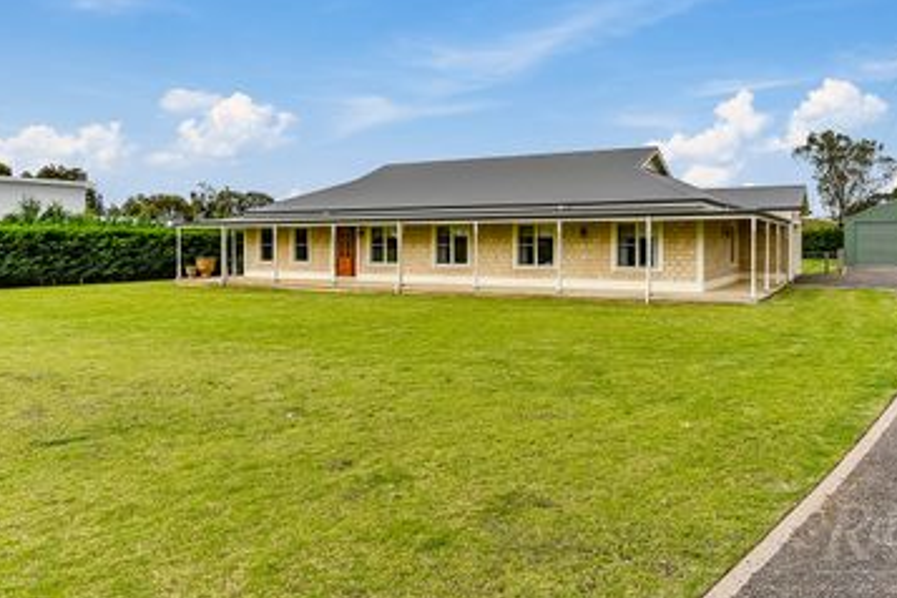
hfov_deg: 69.9
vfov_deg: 51.1
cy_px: 250
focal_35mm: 25
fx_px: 623
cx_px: 580
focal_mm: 19
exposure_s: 1/400
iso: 160
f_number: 11
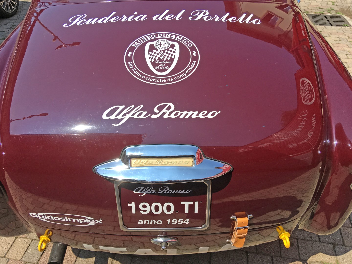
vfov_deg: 48.2
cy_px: 132
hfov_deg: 61.7
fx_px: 295
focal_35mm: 29
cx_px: 176
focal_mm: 4.15
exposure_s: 1/1083
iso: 25
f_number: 2.2
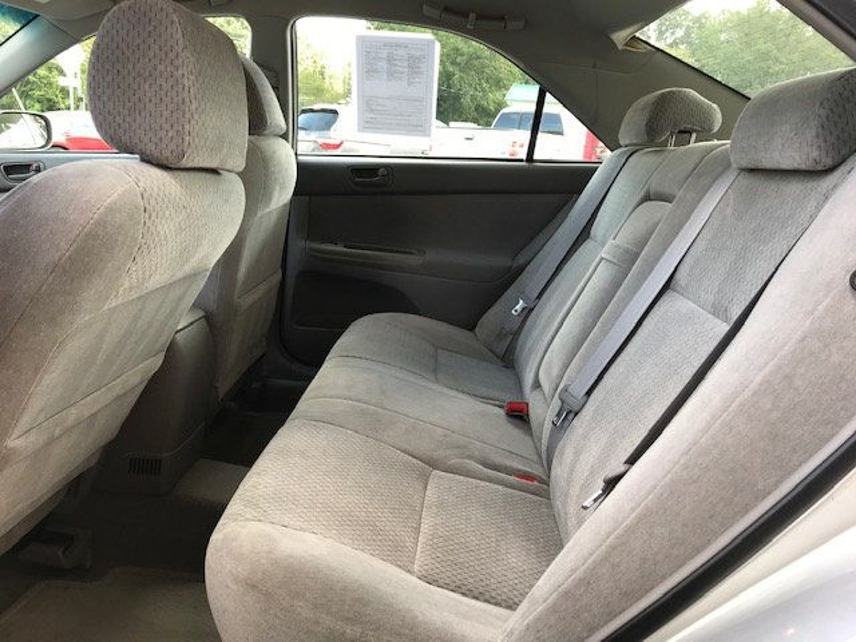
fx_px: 692
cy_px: 321
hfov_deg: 63.4
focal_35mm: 28
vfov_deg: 49.7
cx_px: 428
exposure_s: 1/60
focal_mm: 3.99
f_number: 1.8
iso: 20
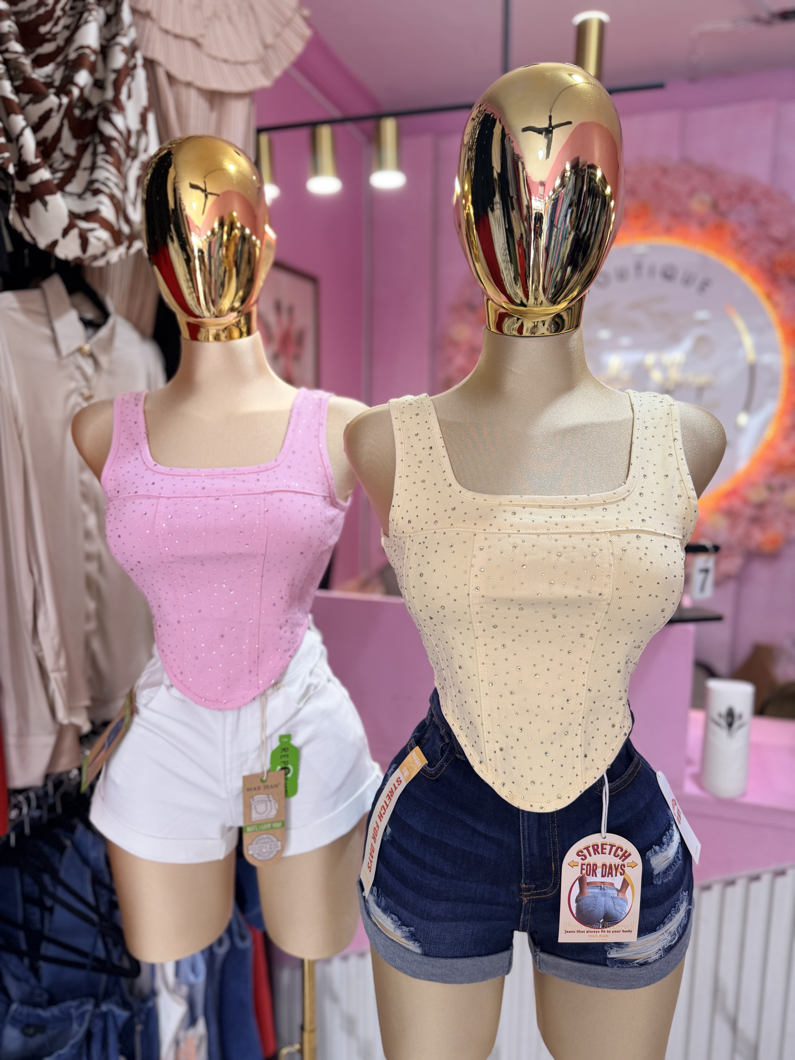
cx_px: 398
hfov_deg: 56.8
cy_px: 530
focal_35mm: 24
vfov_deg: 71.6
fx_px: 735
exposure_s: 1/60
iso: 125
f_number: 1.78
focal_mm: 6.76
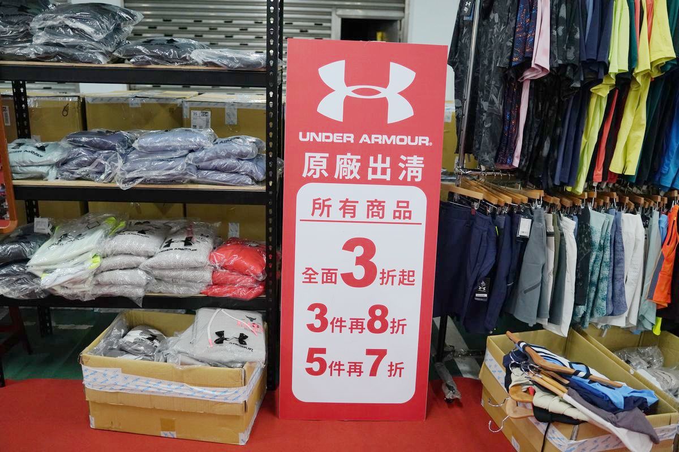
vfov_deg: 43.6
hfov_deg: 61.9
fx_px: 566
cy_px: 226
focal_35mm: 30
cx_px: 340
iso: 3200
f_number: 2.8
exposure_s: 1/160
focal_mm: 30
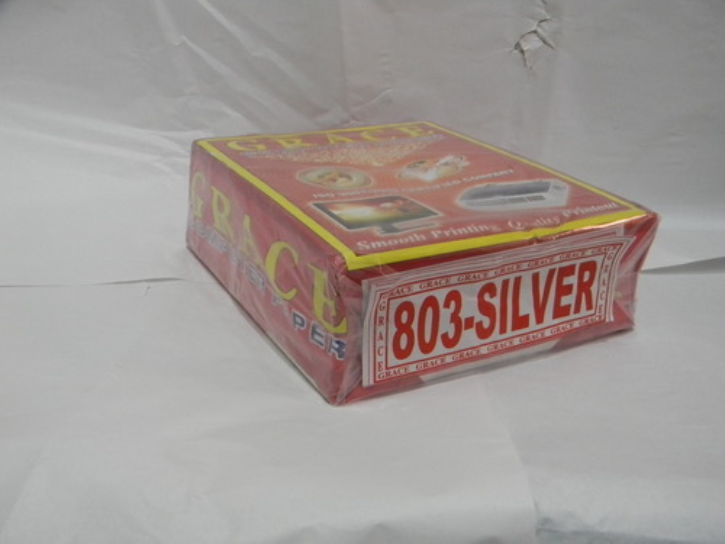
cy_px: 272
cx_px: 362
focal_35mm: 36
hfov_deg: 51.4
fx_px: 754
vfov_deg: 39.7
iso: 400
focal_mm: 6.4
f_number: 3.7
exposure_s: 1/29.5
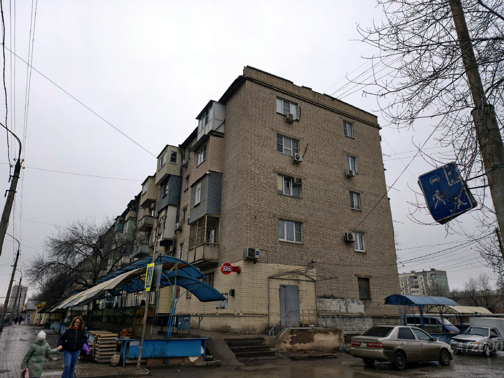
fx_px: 335
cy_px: 189
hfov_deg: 73.9
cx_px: 252
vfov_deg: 58.9
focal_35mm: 23
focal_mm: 6.54
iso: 72
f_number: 1.57
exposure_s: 1/1183
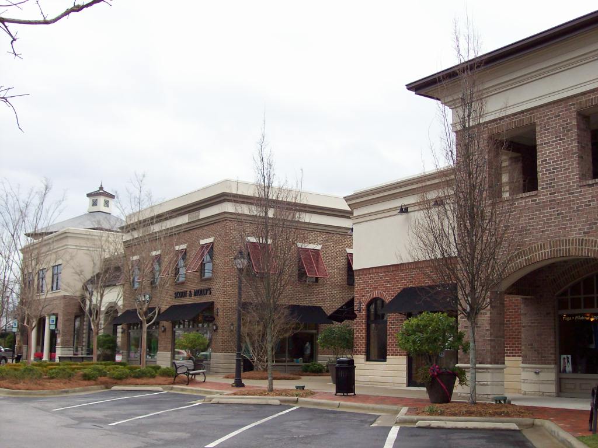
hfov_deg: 42.1
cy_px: 224
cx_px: 299
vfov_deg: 32.2
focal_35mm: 45
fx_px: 777
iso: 80
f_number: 3
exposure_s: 1/291
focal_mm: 7.6
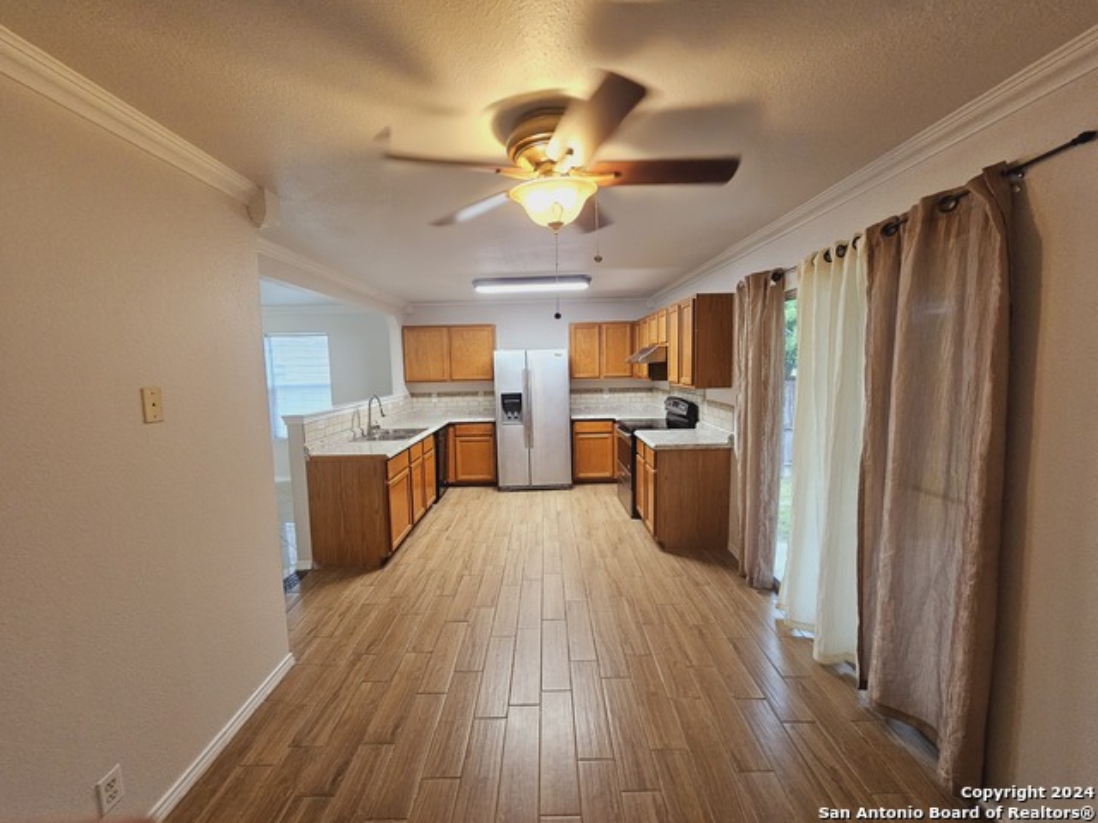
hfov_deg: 106.2
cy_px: 412
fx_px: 412
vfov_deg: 89.9
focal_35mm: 13
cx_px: 549
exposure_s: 1/40
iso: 320
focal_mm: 2.2
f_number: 2.2
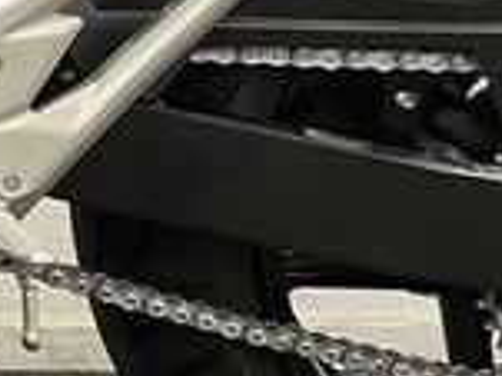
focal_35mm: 110
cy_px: -260
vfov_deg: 12.5
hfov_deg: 14.5
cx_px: -532
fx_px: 1594
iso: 400
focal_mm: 5.1
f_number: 1.6
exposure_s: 1/50
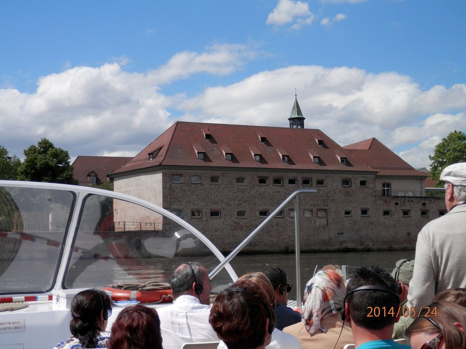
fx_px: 660
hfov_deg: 38.9
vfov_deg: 29.7
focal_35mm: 49
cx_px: 233
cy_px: 174
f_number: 11.2
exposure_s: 1/125
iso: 80
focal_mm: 8.9
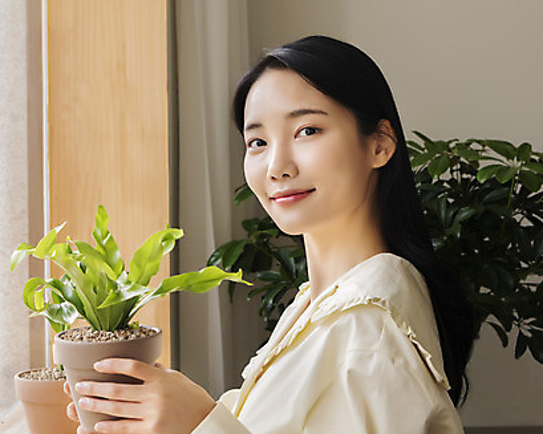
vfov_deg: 23.1
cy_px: 200
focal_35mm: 66
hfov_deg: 28.7
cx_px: 294
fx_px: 1060
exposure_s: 1/125
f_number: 7.1
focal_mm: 48
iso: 400
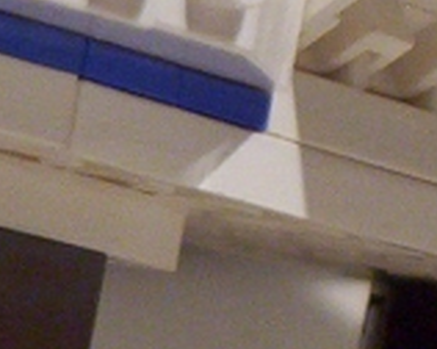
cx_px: 6
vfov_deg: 2.5
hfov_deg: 3.2
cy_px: 463
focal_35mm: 614
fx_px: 7931
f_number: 4.62
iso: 200
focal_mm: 16.3
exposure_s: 1/8
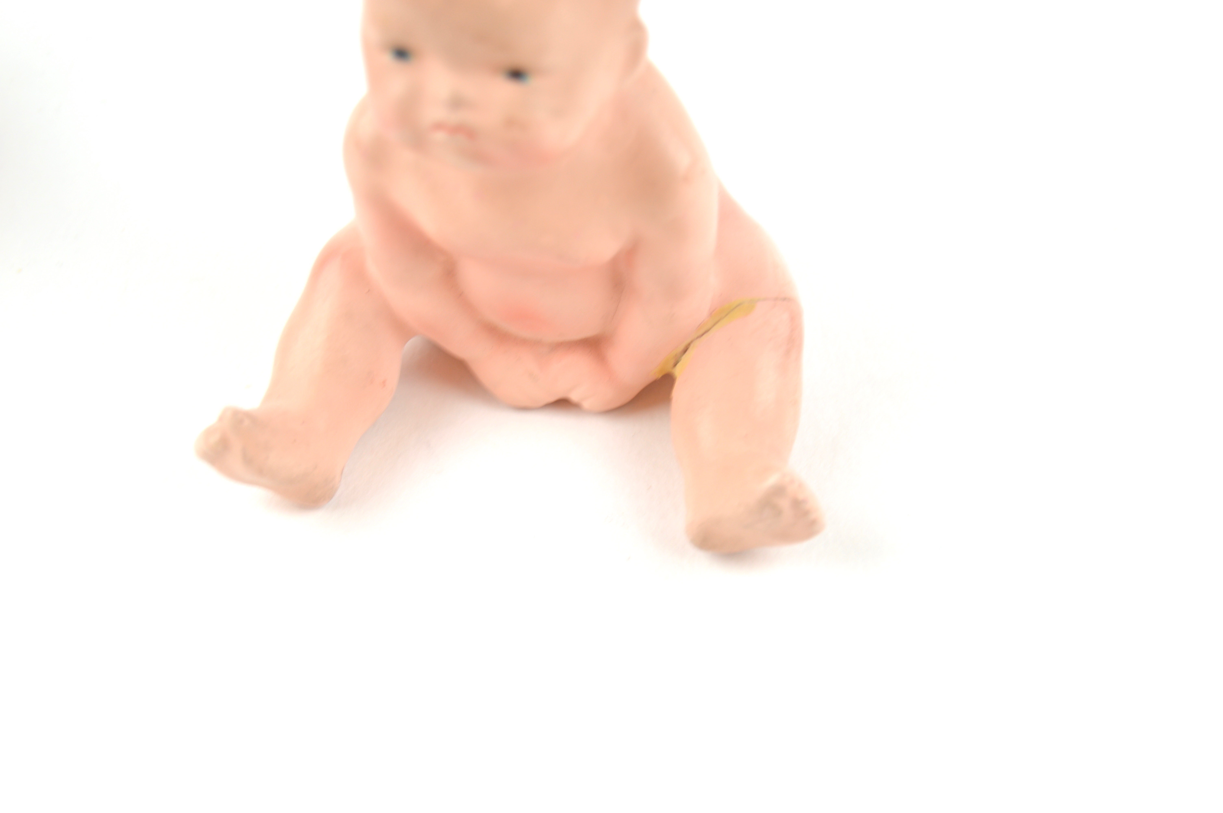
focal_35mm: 82
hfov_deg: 24.6
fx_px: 2800
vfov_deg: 16.5
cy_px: 406
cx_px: 612
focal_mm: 55
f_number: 6.3
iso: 100
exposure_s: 1/25
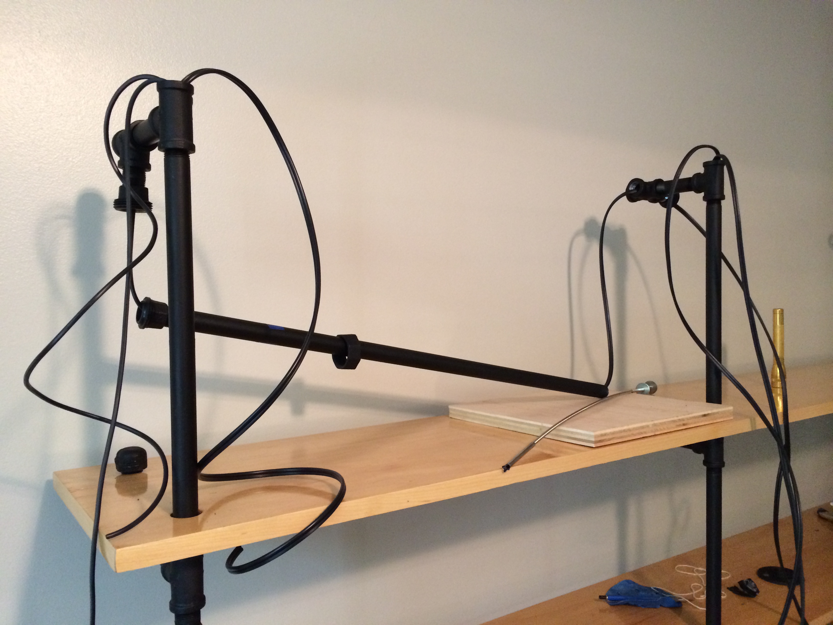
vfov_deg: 46.8
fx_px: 722
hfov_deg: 60.0
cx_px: 416
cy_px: 312
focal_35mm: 30
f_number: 2.2
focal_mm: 4.12
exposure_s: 1/30
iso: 320
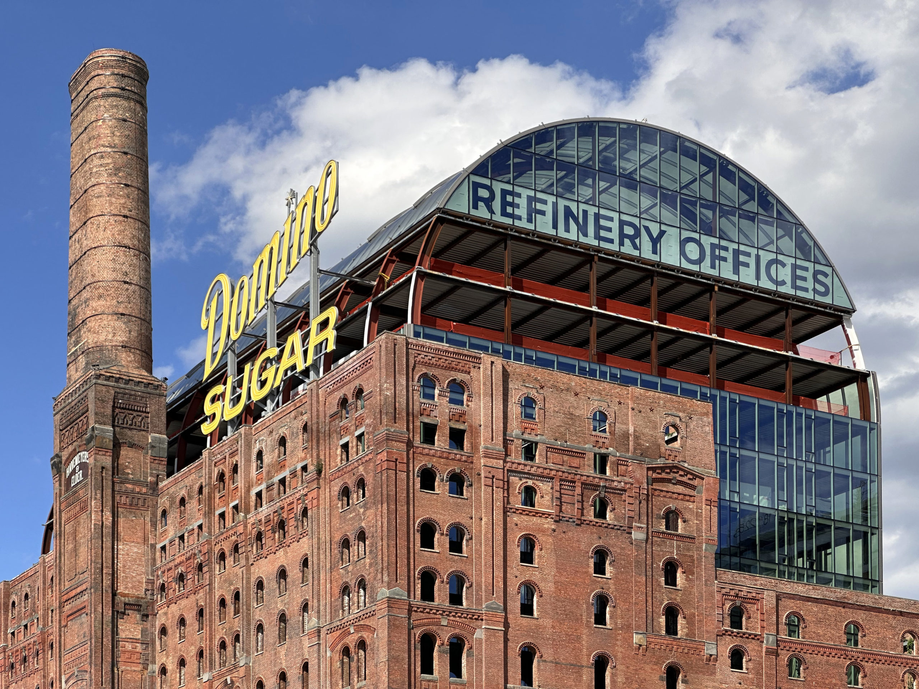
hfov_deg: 25.3
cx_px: 460
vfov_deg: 19.1
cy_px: 344
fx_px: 2044
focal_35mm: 77
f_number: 2.8
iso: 32
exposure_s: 1/968
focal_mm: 9
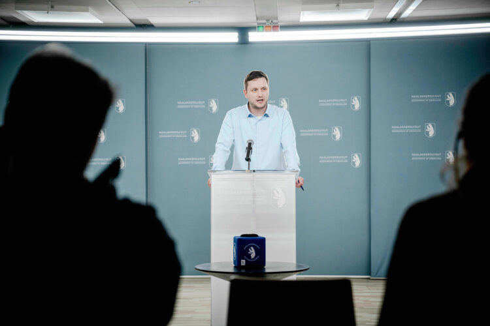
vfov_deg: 19.5
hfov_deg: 28.8
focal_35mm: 70
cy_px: 163
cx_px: 245
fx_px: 953
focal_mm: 70
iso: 1250
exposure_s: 1/320
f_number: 2.8
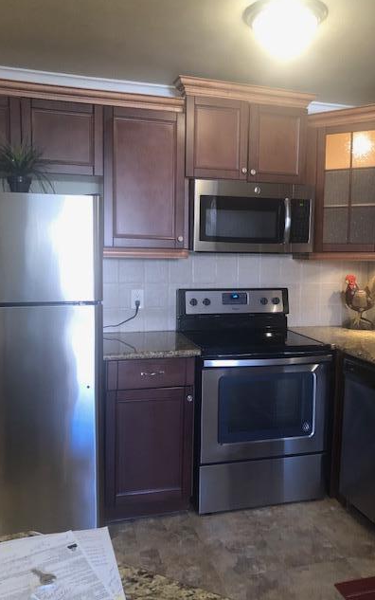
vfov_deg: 62.9
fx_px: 490
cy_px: 298
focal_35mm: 30
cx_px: 209
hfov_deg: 41.8
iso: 64
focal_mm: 3.99
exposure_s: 1/15
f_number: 1.8
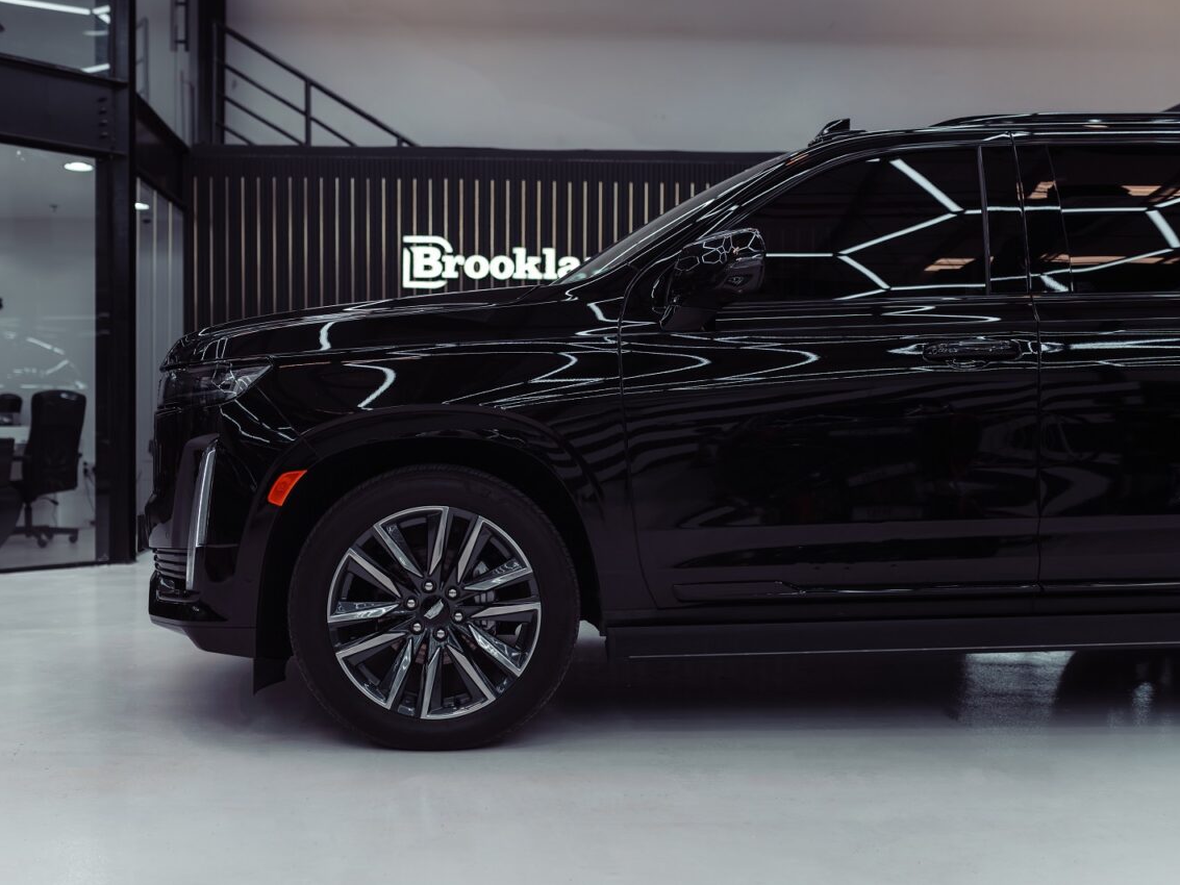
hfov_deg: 48.9
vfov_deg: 37.7
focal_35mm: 38
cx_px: 516
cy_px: 442
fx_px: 1295
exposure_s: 1/320
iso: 160
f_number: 2
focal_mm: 35
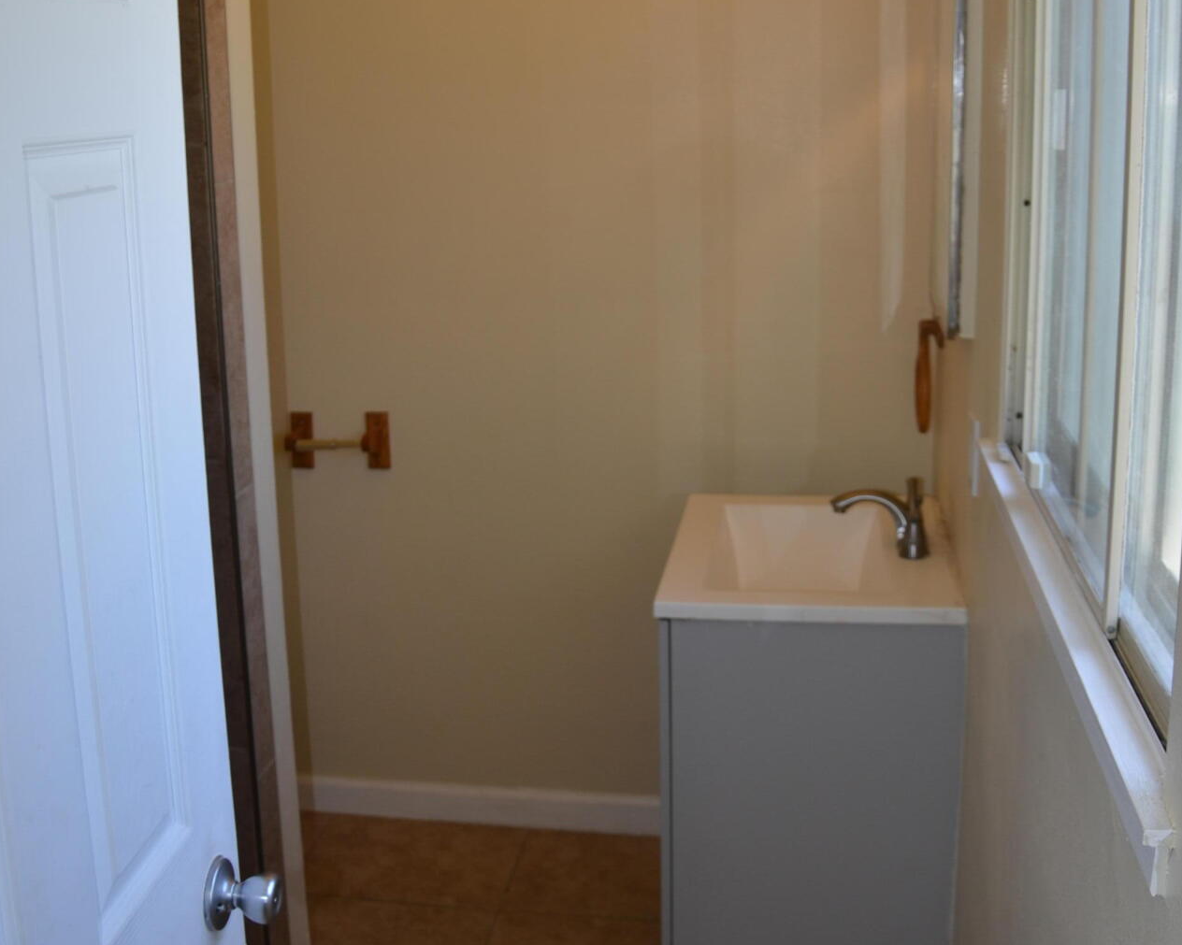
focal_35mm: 40
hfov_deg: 45.8
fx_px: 1399
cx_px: 566
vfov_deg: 37.0
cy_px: 325
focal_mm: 18
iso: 200
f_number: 3.5
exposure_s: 1/125
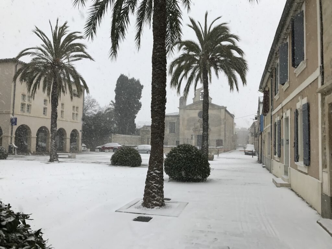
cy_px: 124
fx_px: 269
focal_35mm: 28
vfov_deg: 49.7
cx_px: 166
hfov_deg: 63.4
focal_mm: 3.99
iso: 20
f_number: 1.8
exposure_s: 1/493
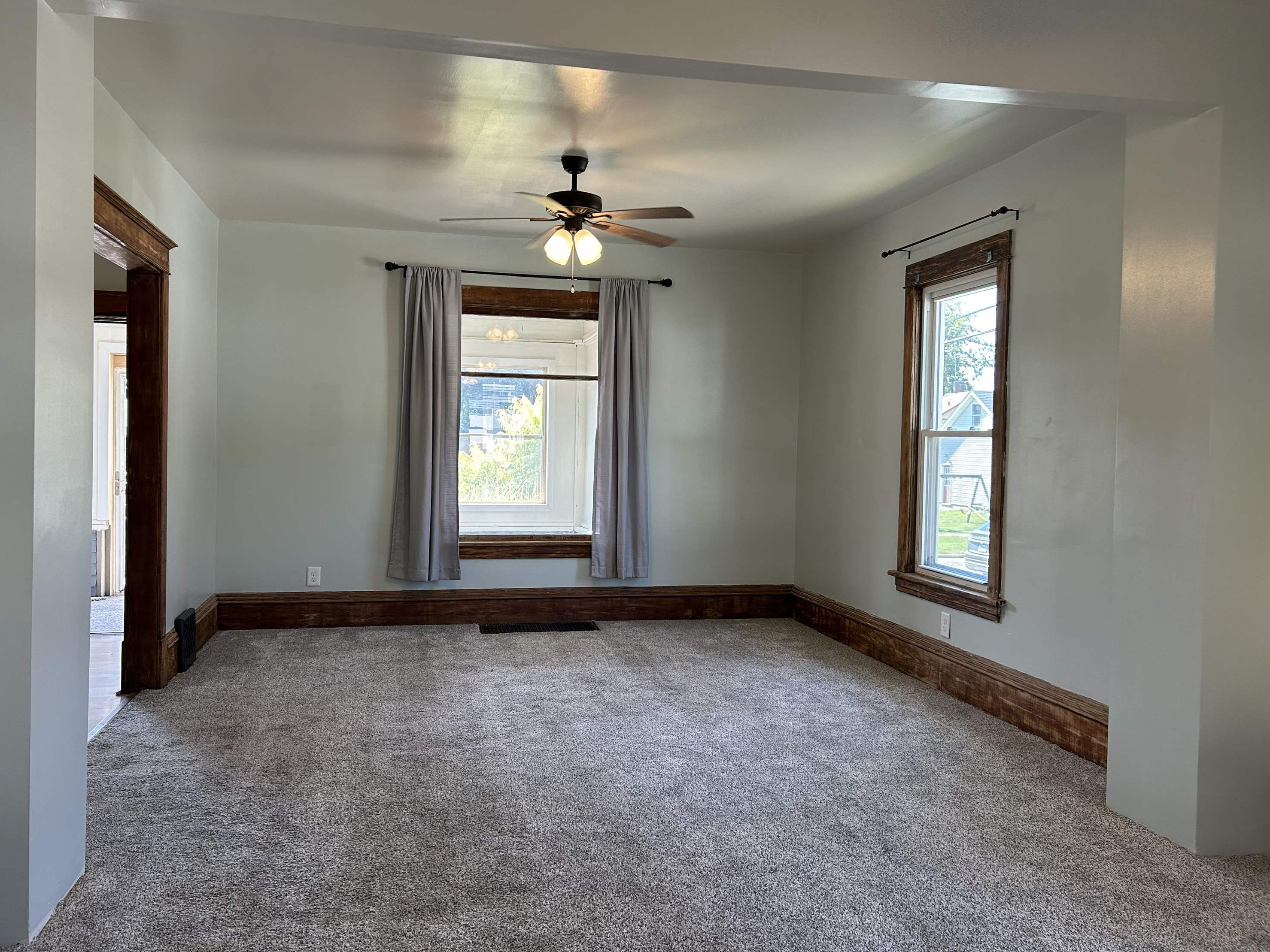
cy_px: 459
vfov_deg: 51.4
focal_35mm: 27
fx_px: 991
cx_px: 620
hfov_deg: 65.3
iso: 80
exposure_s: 1/120
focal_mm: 5.7
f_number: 1.5
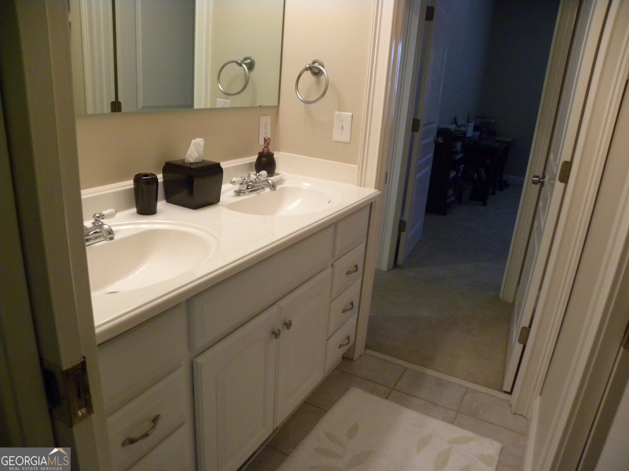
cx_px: 314
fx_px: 472
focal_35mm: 26
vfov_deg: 53.1
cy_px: 236
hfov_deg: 67.3
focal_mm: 4.6
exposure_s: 1/41.2
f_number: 2.8
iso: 400
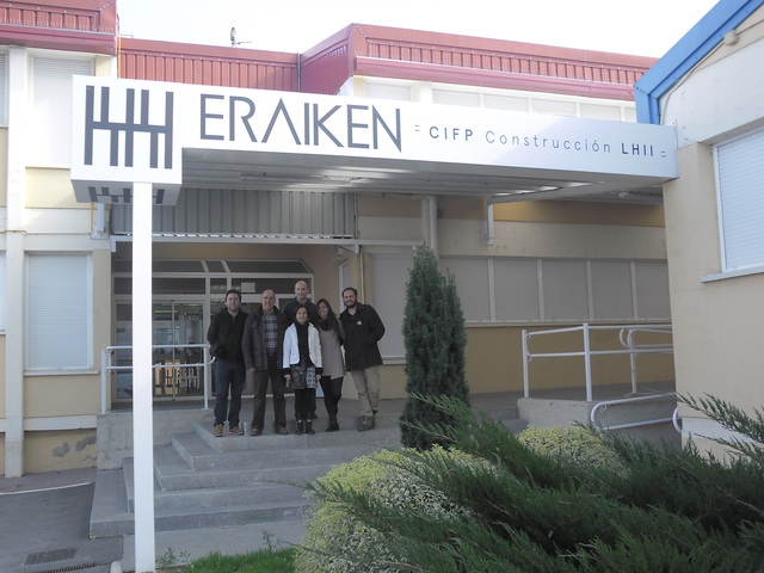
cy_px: 286
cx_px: 382
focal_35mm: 37
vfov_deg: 38.7
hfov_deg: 50.1
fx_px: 817
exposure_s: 1/103
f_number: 4
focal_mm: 6.6
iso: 80
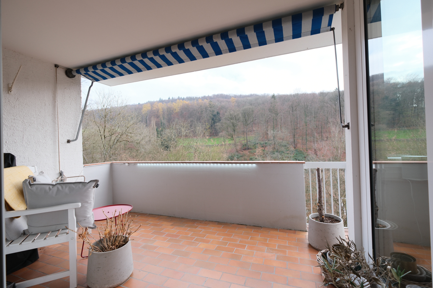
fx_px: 180
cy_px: 144
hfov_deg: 100.4
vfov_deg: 77.3
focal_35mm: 15
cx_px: 216
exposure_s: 1/70
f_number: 4
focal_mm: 10
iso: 125
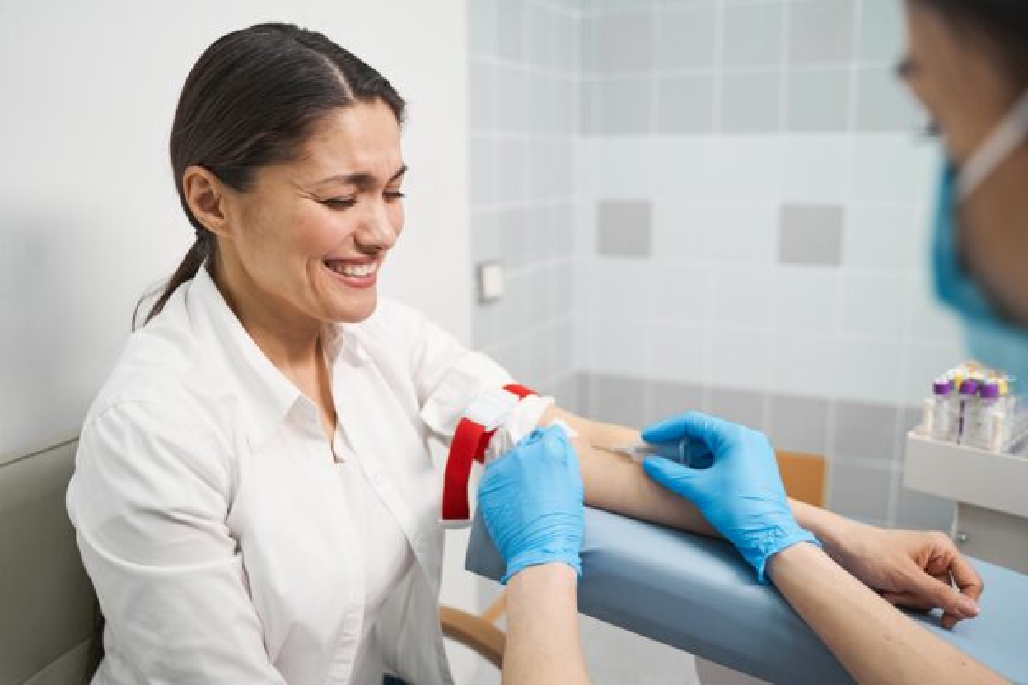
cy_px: 342
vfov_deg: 43.6
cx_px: 514
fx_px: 857
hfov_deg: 61.9
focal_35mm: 30
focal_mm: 30
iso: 250
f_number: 2.8
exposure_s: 1/100
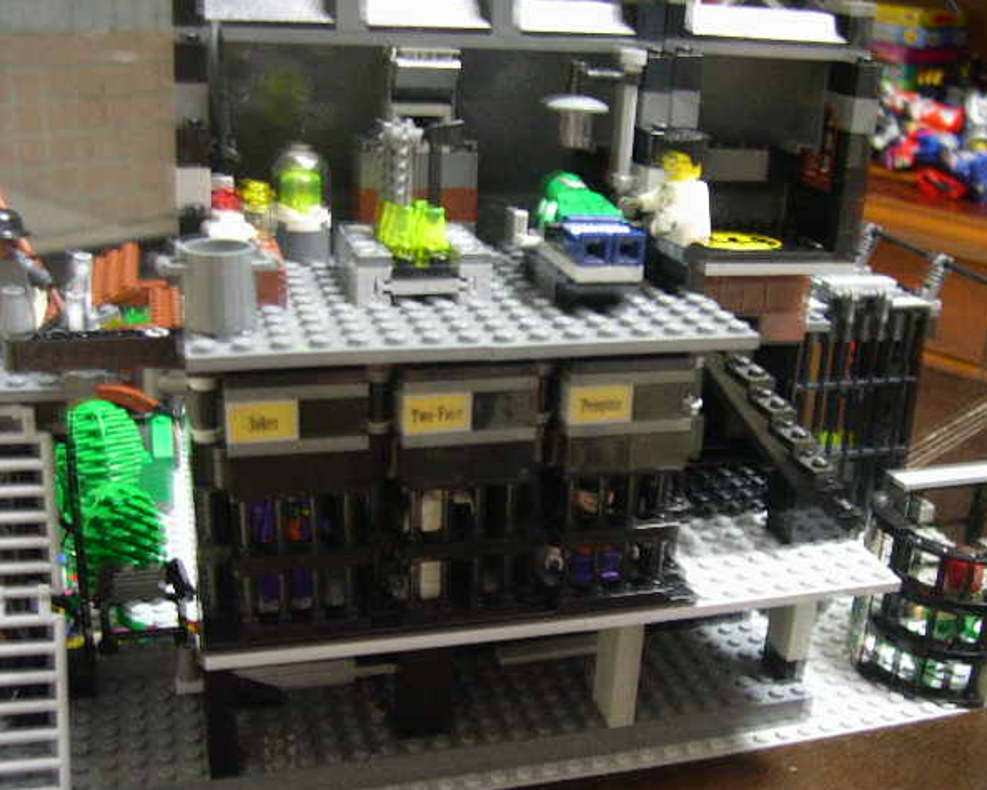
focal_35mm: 40
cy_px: 396
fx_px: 1169
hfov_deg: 45.7
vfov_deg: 37.4
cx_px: 531
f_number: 2.8
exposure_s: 1/2.2
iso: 400
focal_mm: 8
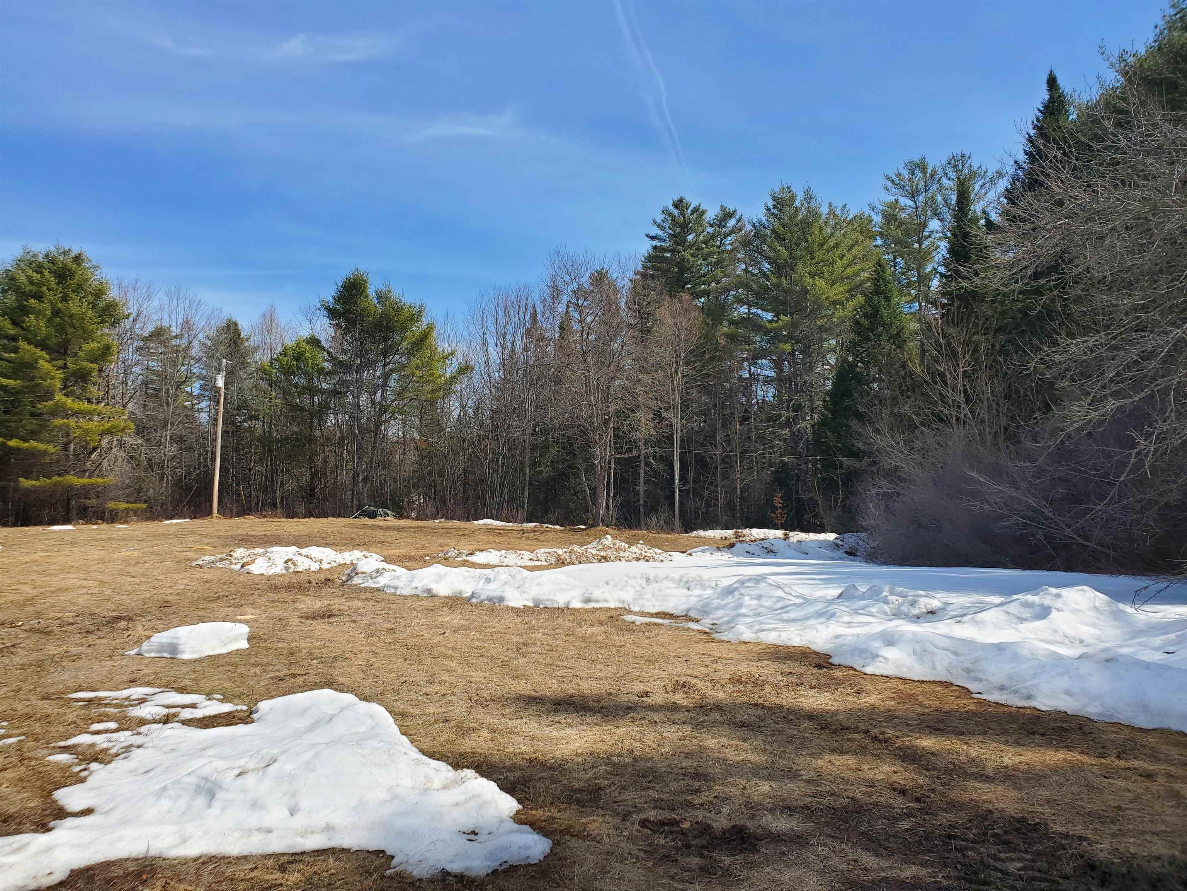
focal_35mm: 26
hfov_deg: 67.3
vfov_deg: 53.1
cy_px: 446
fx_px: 892
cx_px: 594
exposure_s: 1/1325
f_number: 2.4
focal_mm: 4.3
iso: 50
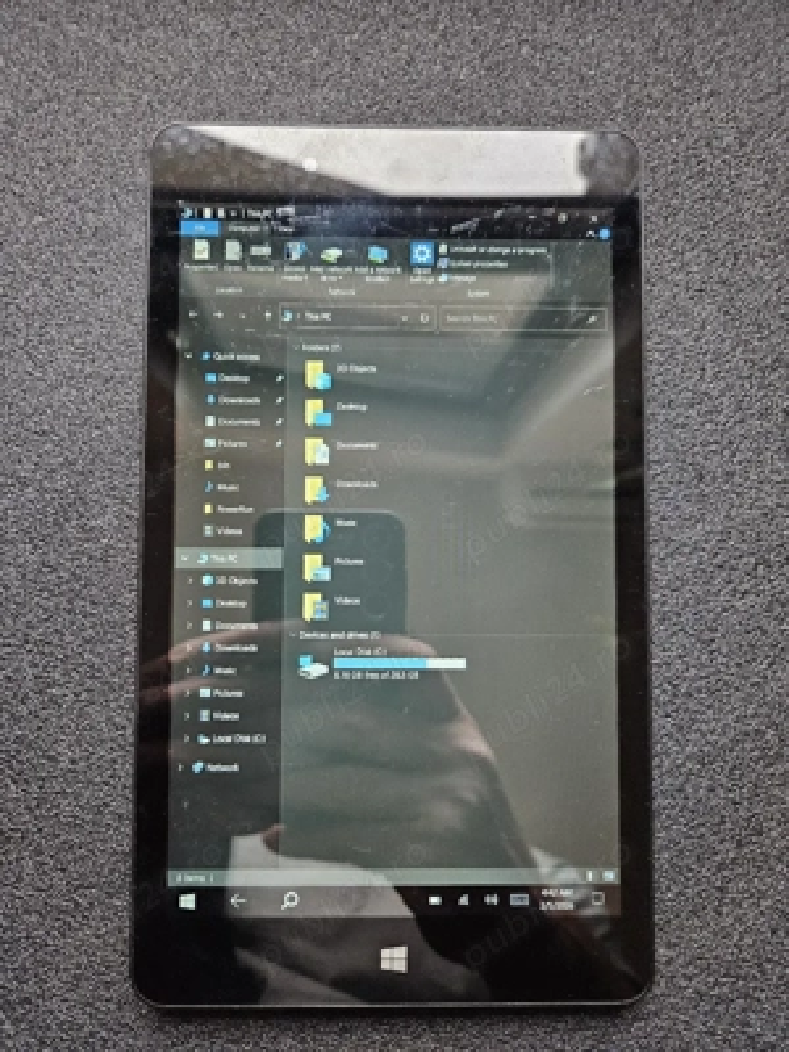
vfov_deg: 73.9
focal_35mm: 23
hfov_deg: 58.9
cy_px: 526
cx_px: 394
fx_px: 699
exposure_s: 1/33.4
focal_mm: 5.4
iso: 640
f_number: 1.8
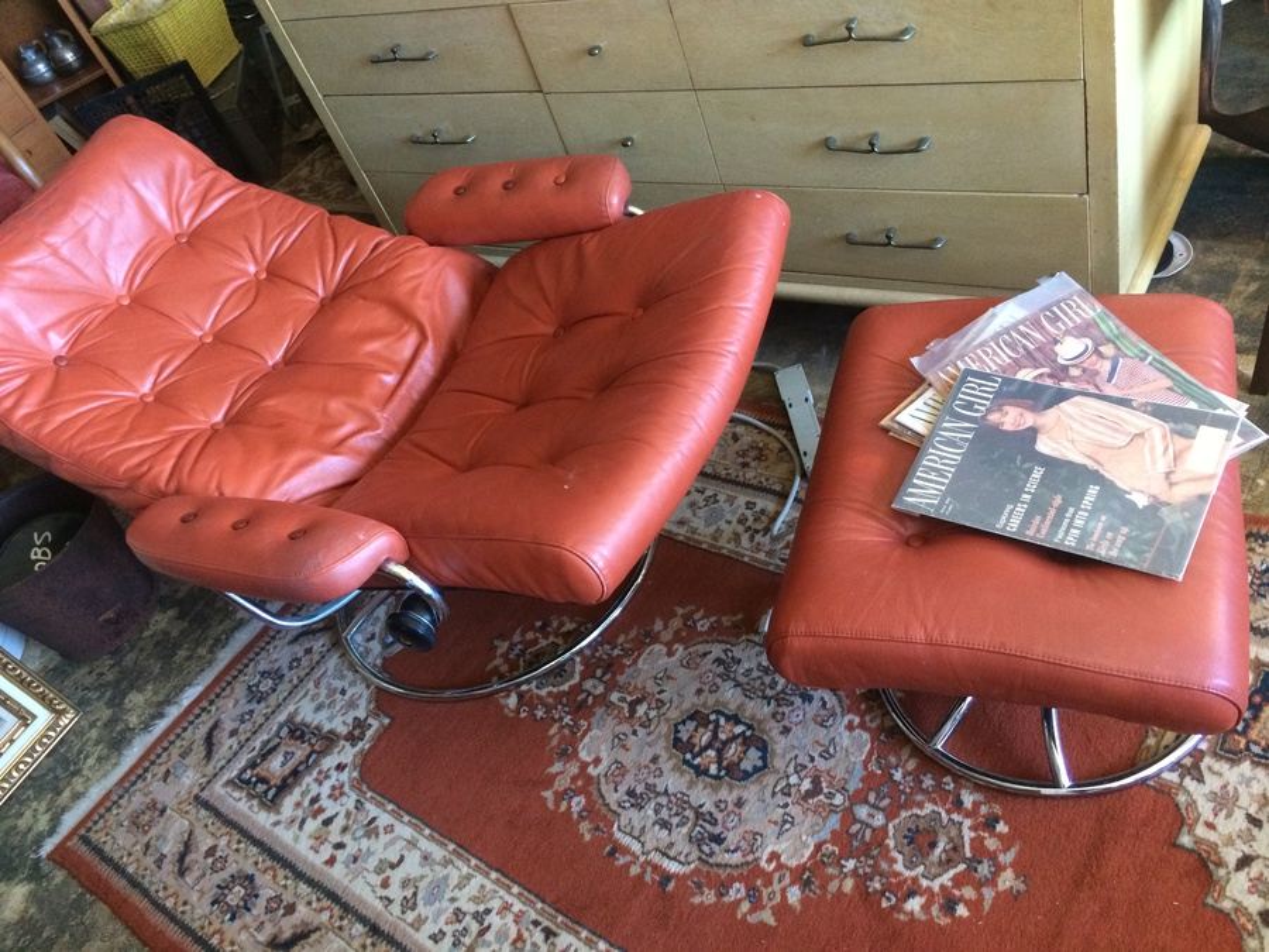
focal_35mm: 30
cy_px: 476
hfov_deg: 60.0
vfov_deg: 46.8
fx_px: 1100
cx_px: 634
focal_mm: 4.12
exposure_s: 1/30
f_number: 2.2
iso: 250
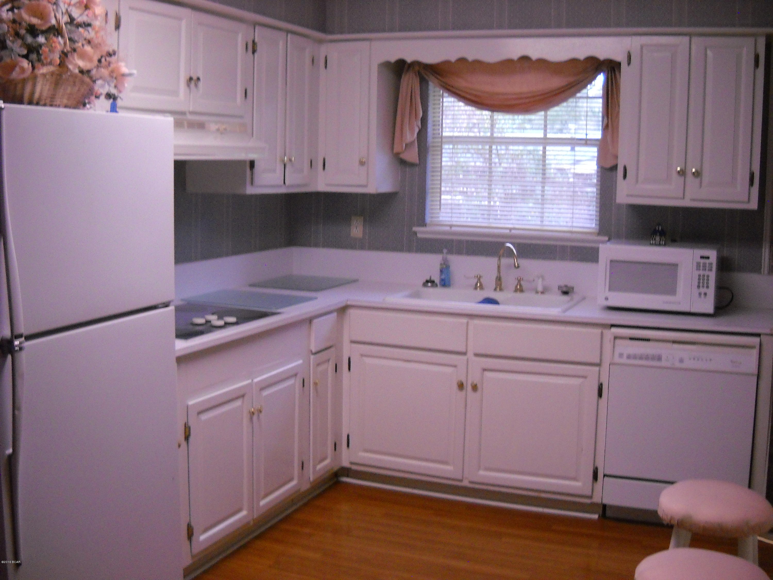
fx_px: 916
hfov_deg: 45.8
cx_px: 386
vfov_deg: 35.1
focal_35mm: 41
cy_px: 290
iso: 400
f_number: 3.1
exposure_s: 1/38
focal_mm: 6.72
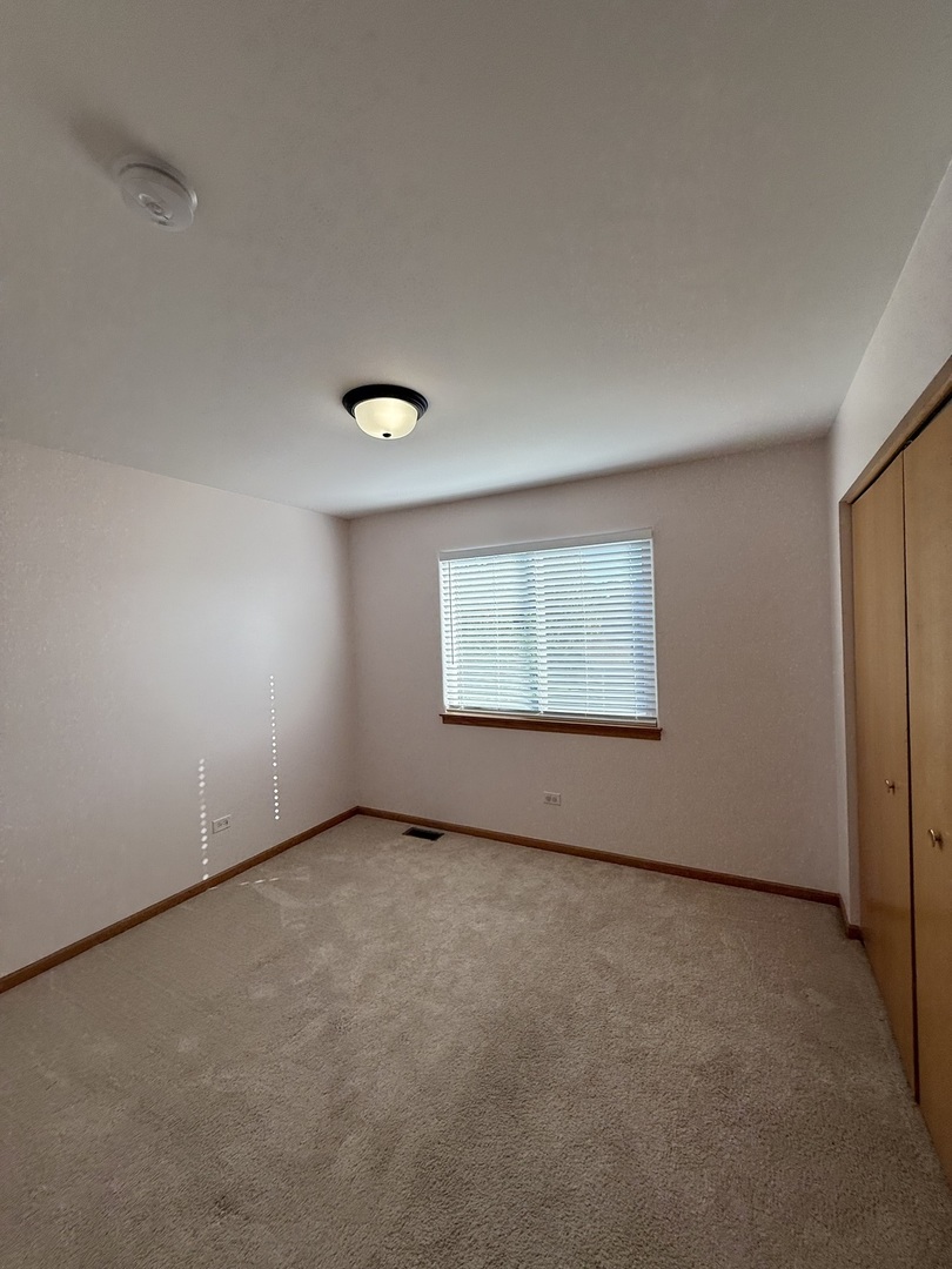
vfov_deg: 102.1
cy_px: 634
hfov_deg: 85.7
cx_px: 476
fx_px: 513
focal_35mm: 14
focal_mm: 2.22
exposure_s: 1/390
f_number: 2.2
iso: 64
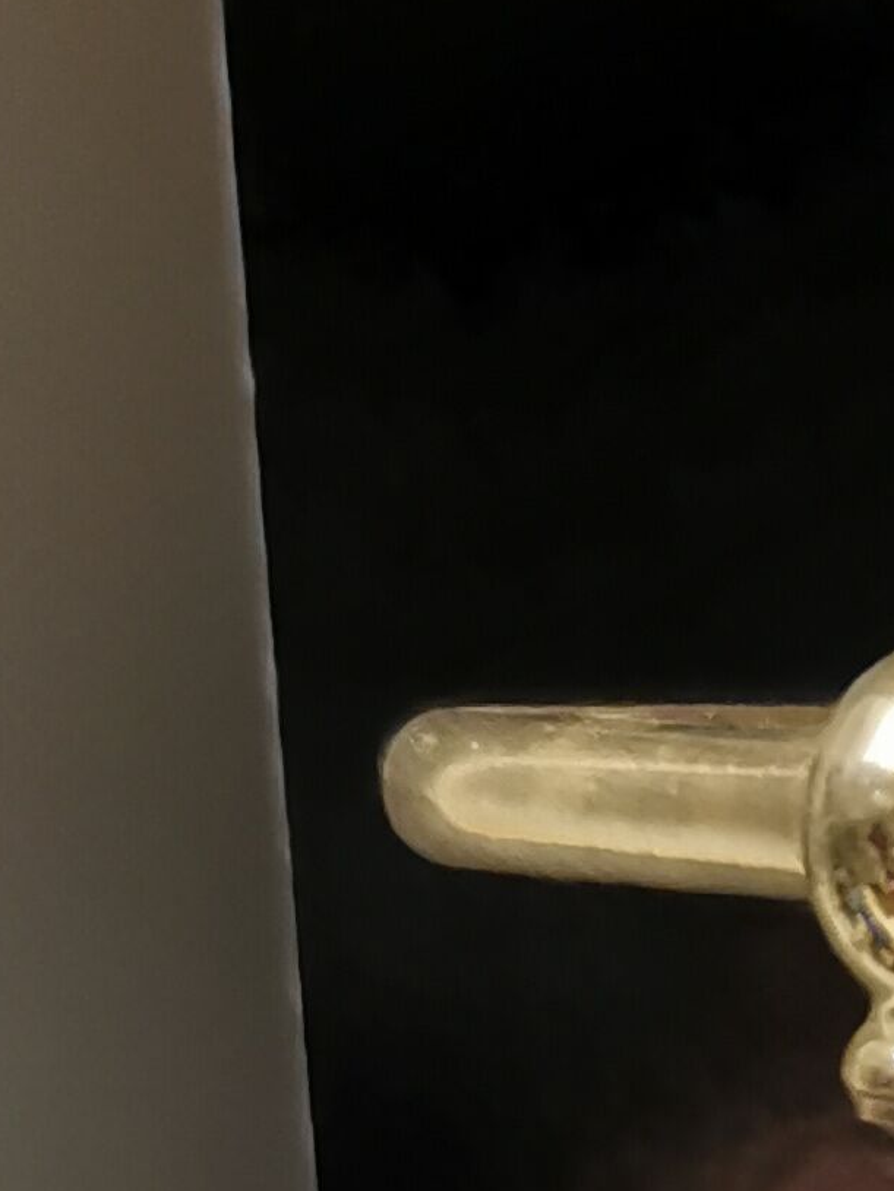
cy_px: 2205
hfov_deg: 10.9
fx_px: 4164
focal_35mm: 121
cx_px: 1940
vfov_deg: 14.2
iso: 200
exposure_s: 1/100
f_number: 1.8
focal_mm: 5.58
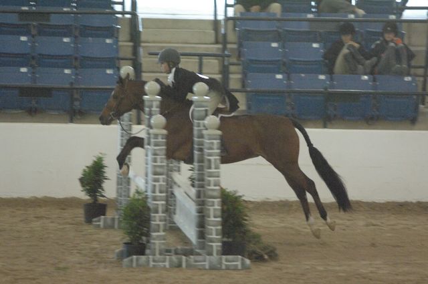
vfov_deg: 4.6
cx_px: 214
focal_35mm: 300
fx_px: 3562
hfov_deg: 6.9
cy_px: 142
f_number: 2.8
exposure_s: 1/320
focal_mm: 200
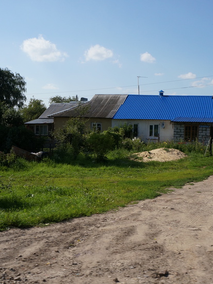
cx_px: 141
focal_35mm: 40
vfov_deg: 46.8
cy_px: 139
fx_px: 328
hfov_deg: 35.6
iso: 400
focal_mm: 18
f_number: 9
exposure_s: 1/1000
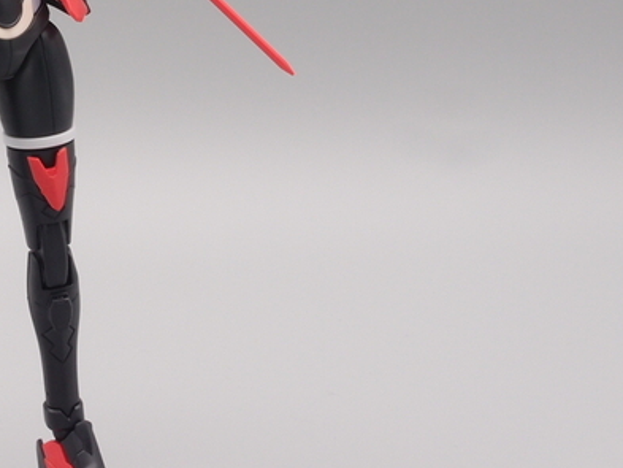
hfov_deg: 17.2
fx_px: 2016
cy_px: 81
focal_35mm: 112
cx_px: 0
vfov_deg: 13.2
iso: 100
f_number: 8
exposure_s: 1/5
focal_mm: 11.84
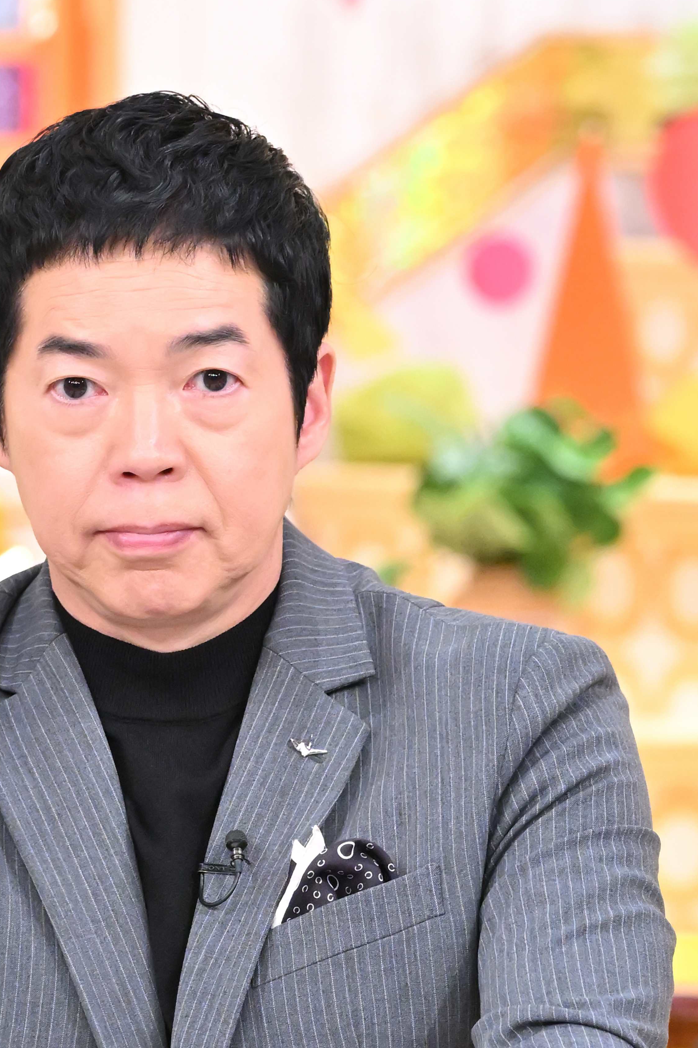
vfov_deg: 4.4
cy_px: 728
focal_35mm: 464
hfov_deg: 3.0
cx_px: 171
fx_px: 13498
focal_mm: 200
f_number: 4
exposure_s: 1/400
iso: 3200
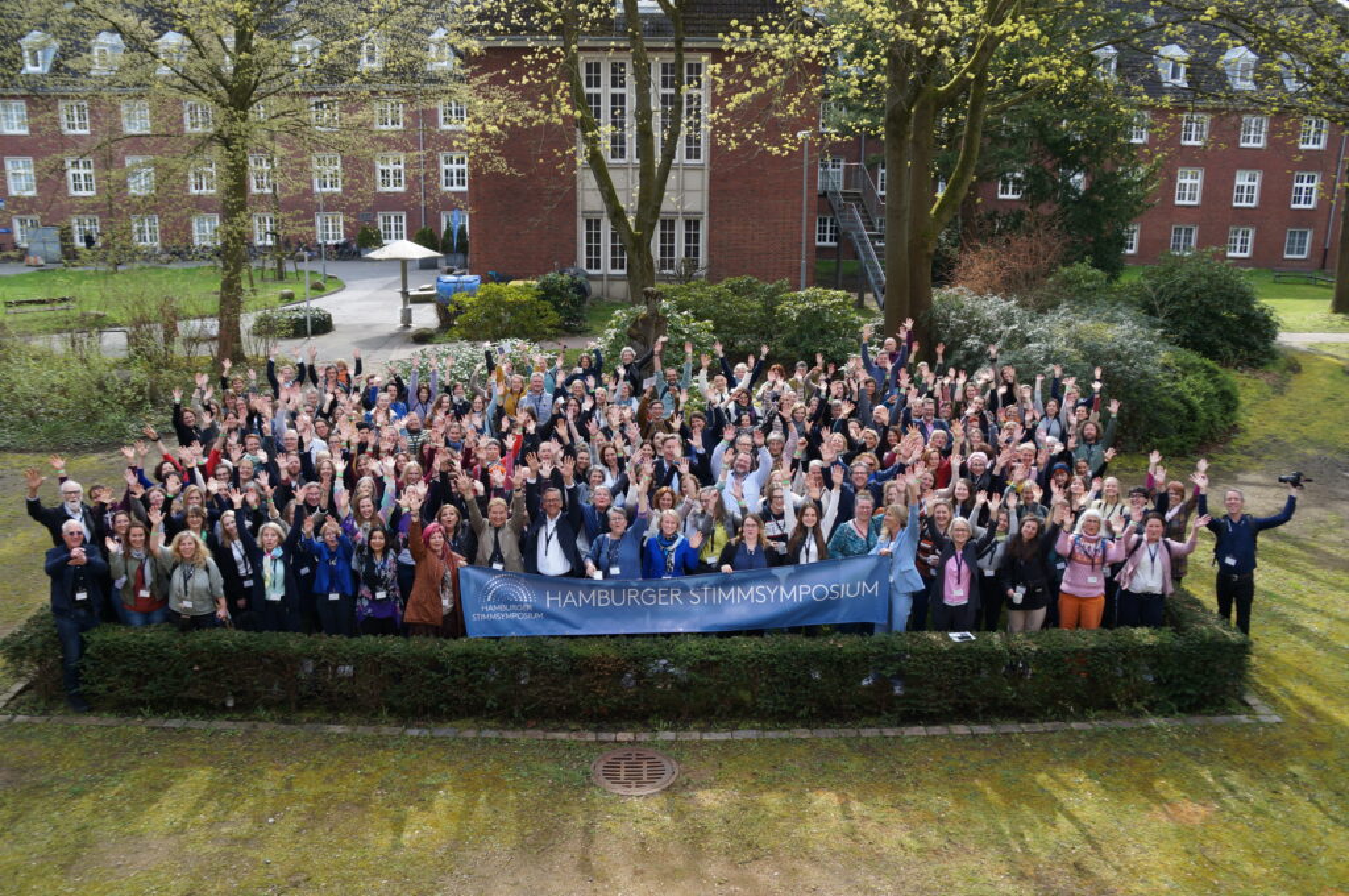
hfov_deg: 67.4
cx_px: 674
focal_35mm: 27
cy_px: 448
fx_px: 1010
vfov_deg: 47.8
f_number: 4.5
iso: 100
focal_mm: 18
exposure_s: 1/200
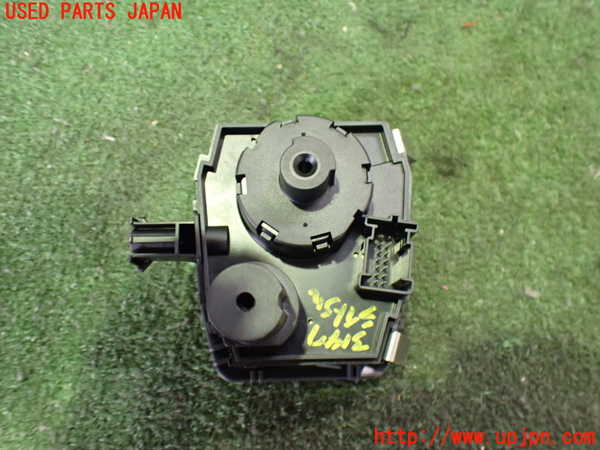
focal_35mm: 30
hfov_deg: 60.0
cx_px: 300
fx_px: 520
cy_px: 225
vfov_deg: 46.8
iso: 1000
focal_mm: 5.4
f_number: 2.3
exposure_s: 1/30
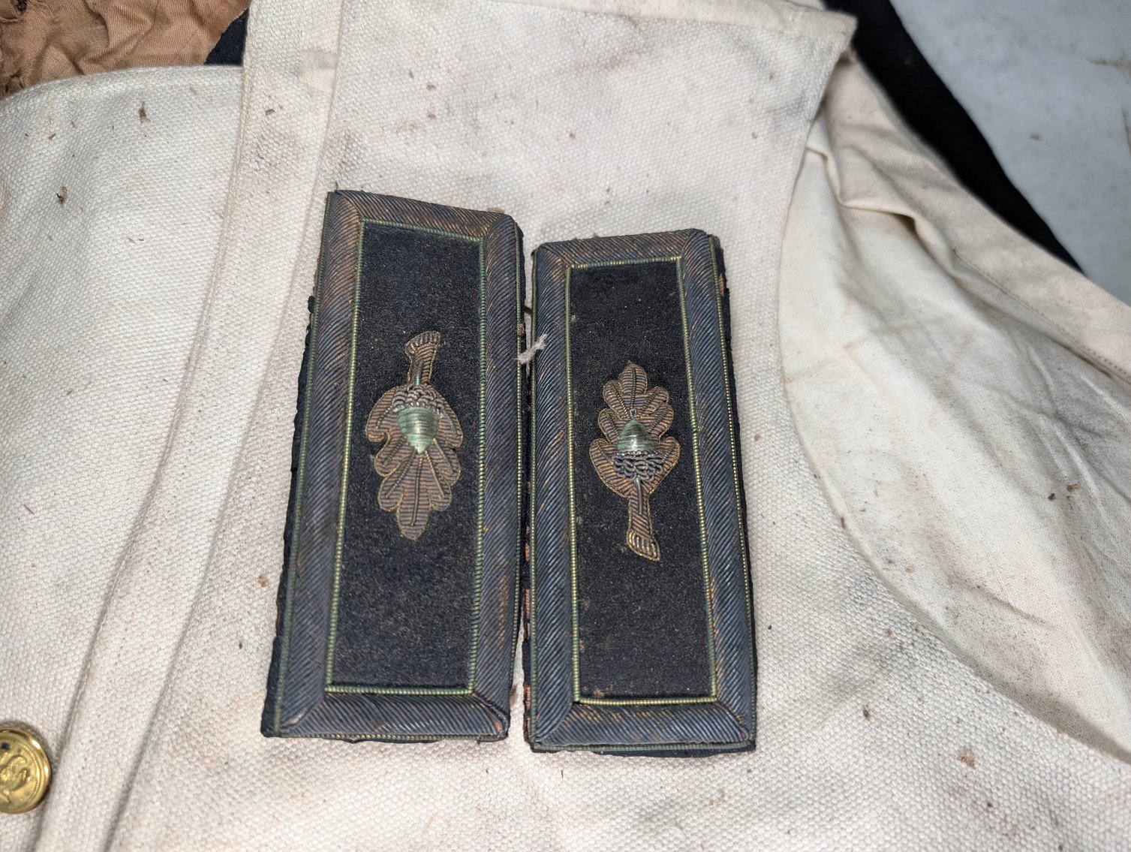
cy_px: 426
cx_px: 566
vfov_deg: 56.9
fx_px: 785
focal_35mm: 24
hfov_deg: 71.5
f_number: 1.68
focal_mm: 6.9
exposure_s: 1/181
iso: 99
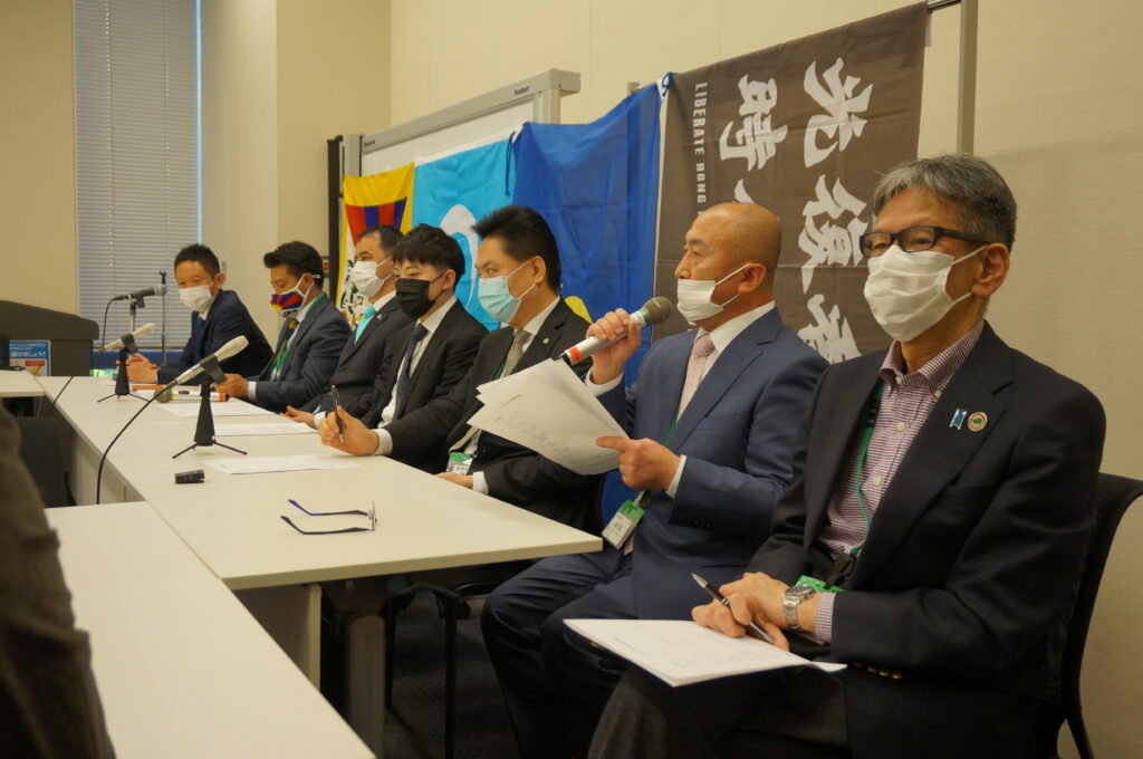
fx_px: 1046
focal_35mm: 33
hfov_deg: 57.3
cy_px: 380
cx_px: 572
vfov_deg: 39.9
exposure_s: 1/160
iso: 640
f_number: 4
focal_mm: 22
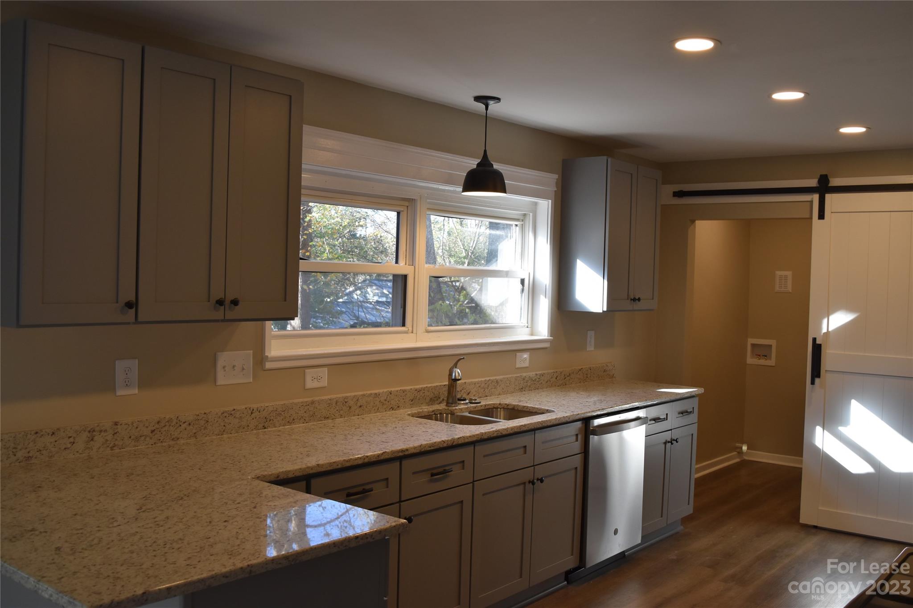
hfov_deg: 53.1
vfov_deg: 36.9
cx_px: 456
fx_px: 913
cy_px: 304
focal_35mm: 36
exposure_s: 1/125
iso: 400
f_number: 5.6
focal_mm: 24
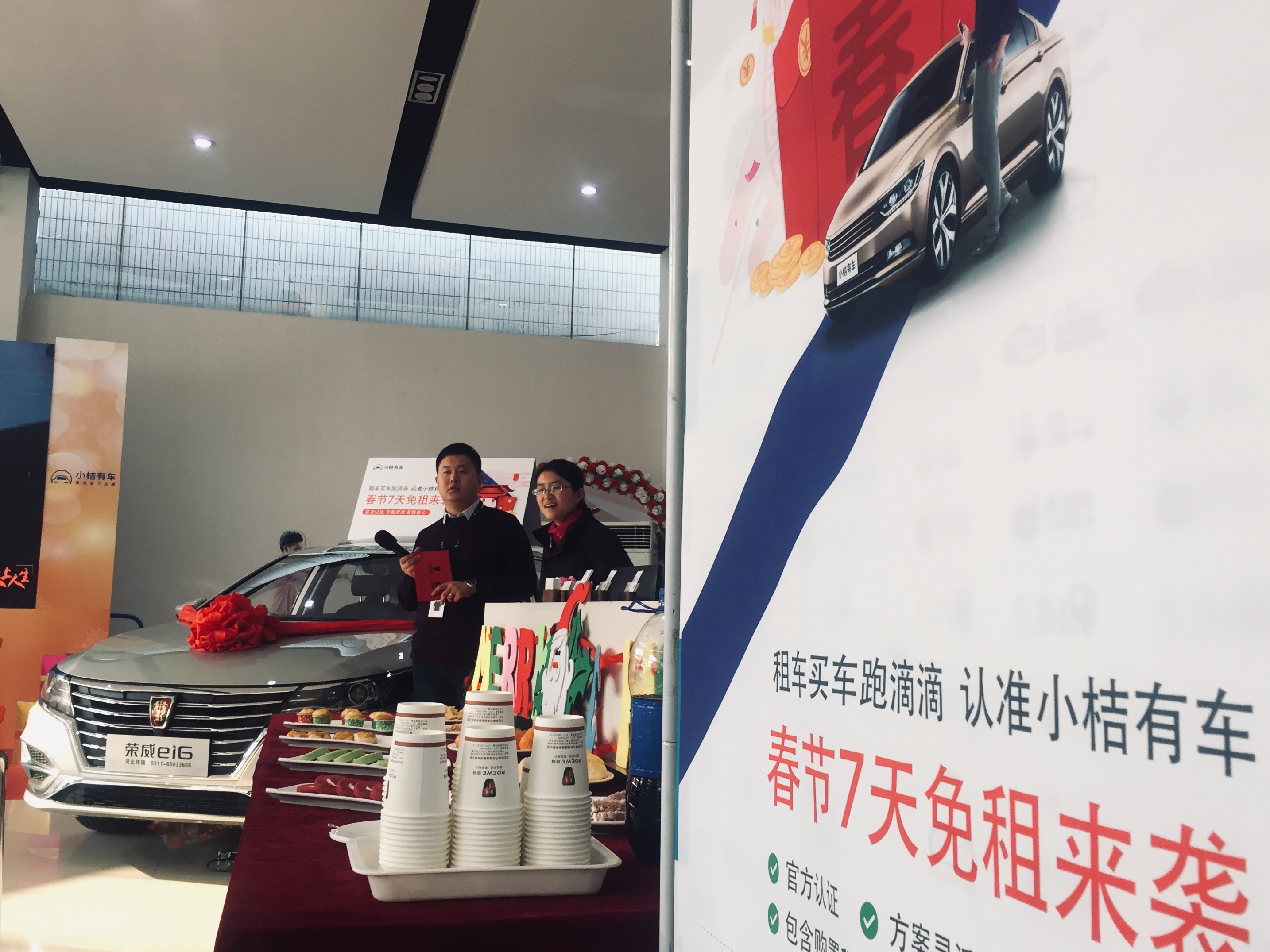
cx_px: 620
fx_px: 1211
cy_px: 486
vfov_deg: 42.9
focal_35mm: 33
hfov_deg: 55.3
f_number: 2.2
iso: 32
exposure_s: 1/33
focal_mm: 4.15
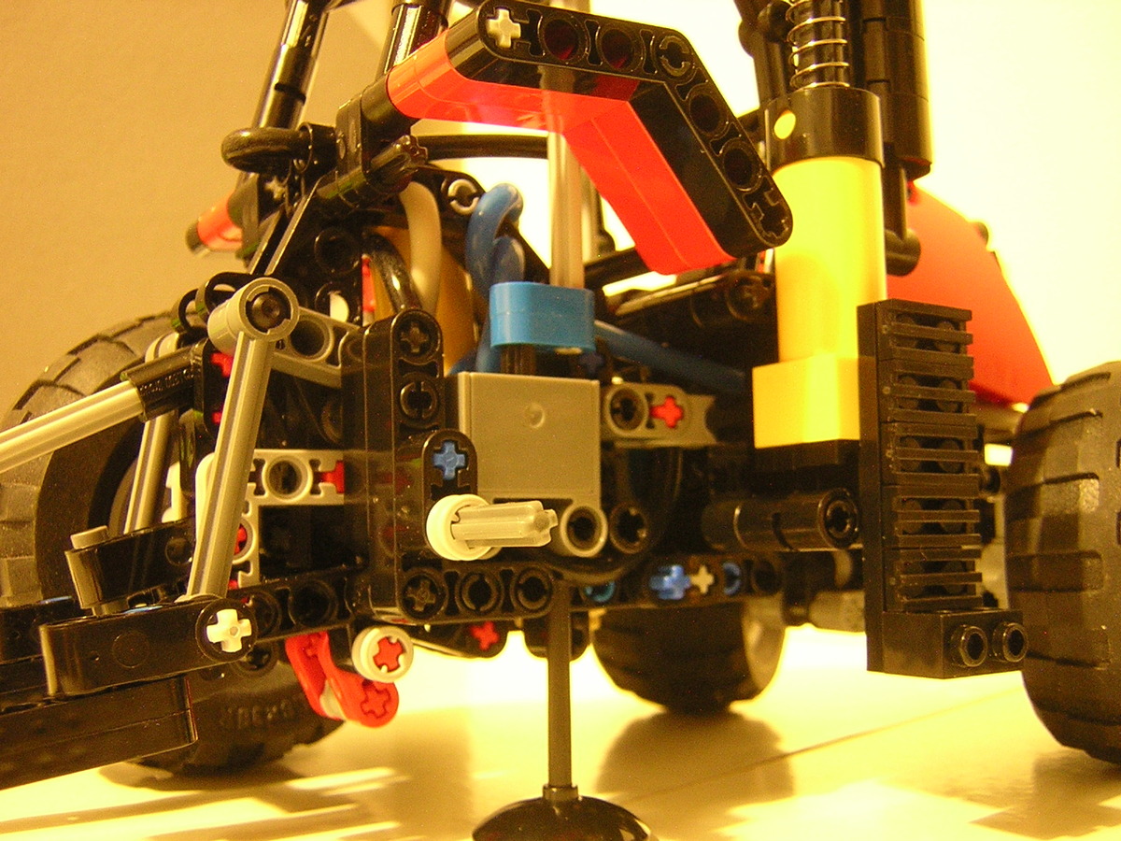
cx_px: 560
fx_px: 1166
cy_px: 420
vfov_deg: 39.7
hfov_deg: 51.4
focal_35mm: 36
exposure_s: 1/1.1
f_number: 2.6
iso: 400
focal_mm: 4.7
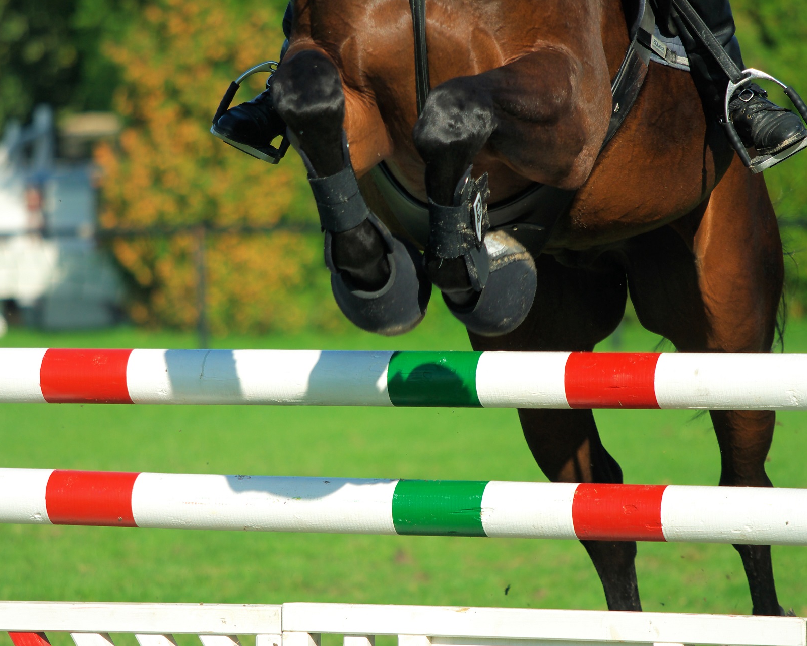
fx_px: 8479
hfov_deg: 5.4
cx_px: 336
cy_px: 323
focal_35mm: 355
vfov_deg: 4.4
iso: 100
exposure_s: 1/750
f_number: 5
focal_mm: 210
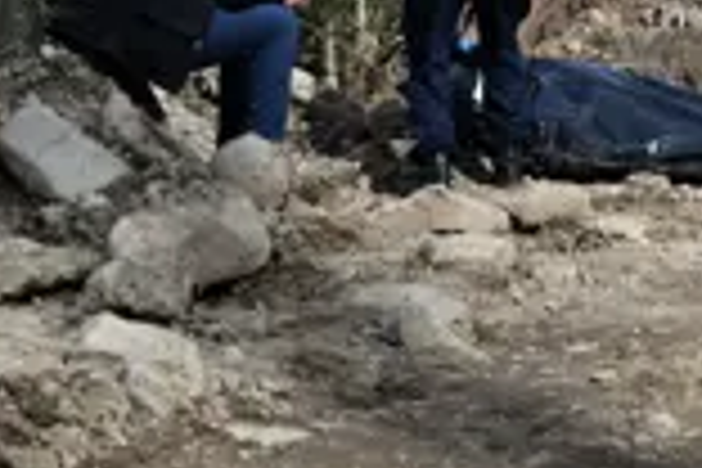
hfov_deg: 10.8
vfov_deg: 7.3
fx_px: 3646
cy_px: -101
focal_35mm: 187
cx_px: 850
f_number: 9
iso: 640
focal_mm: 70
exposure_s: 1/1250
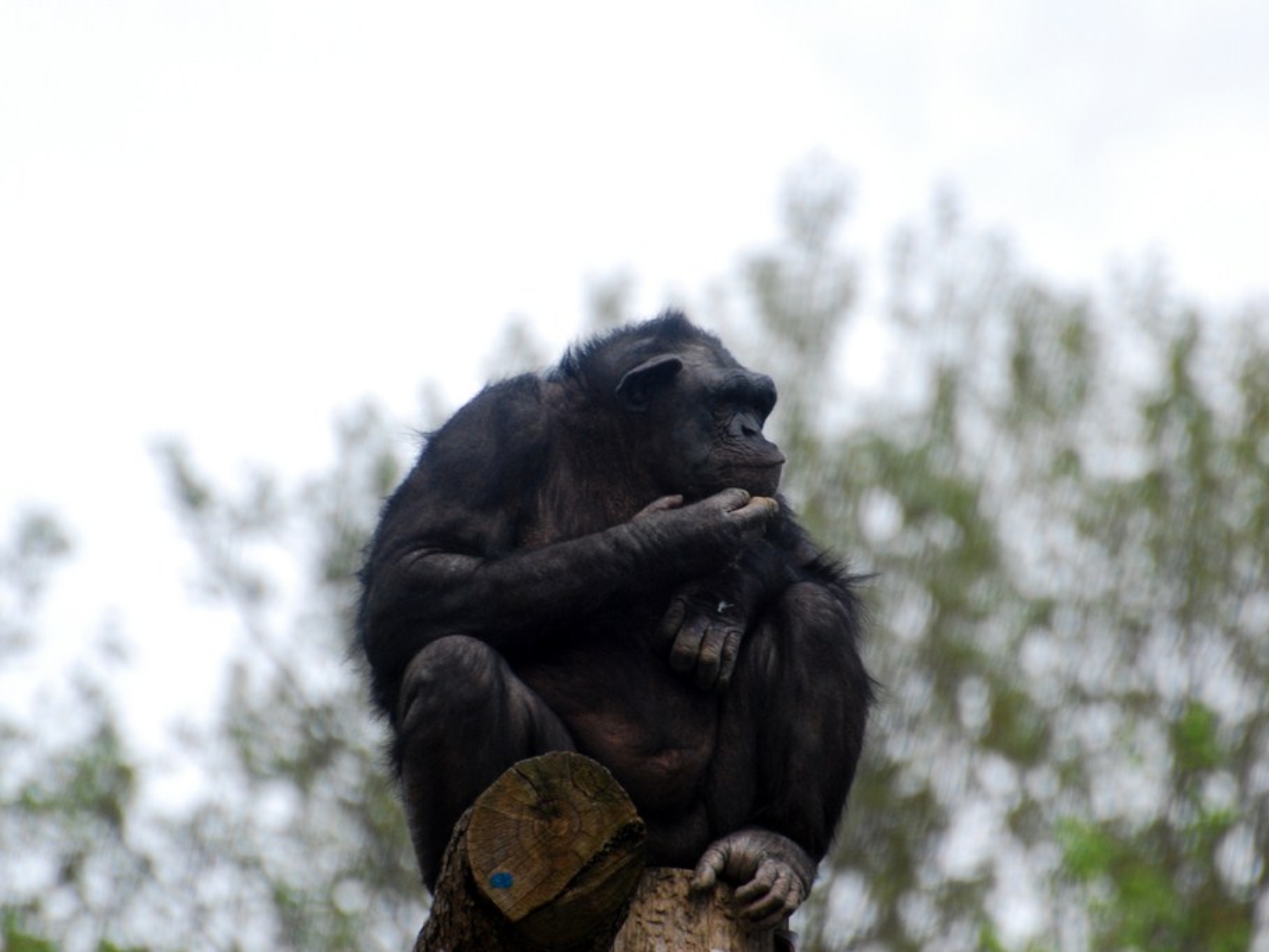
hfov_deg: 4.1
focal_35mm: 488
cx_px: 581
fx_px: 17892
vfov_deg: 3.0
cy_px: 475
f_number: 5.6
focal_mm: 300
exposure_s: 1/400
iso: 400
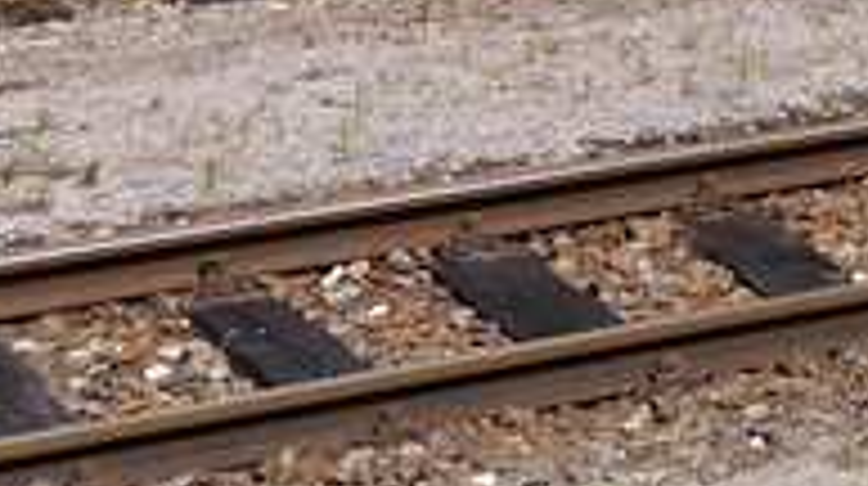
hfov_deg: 9.2
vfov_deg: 5.8
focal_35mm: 190
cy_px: -1062
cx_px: 2532
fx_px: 4368
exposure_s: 1/400
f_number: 7.1
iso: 160
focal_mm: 14
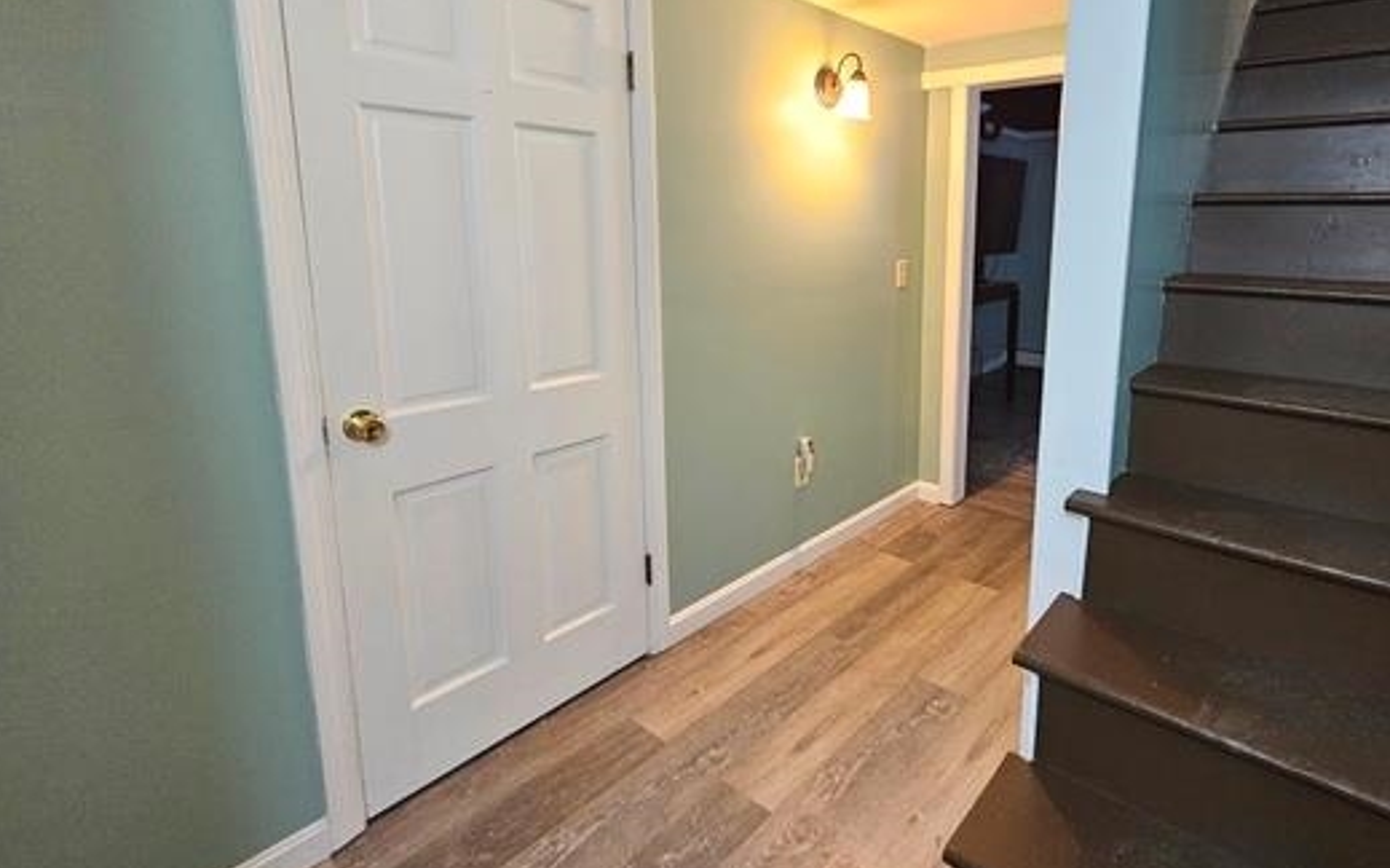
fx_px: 644
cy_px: 330
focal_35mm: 17
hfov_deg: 93.1
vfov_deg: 67.0
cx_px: 836
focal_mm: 2.2
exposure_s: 1/30
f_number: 2.2
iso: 500
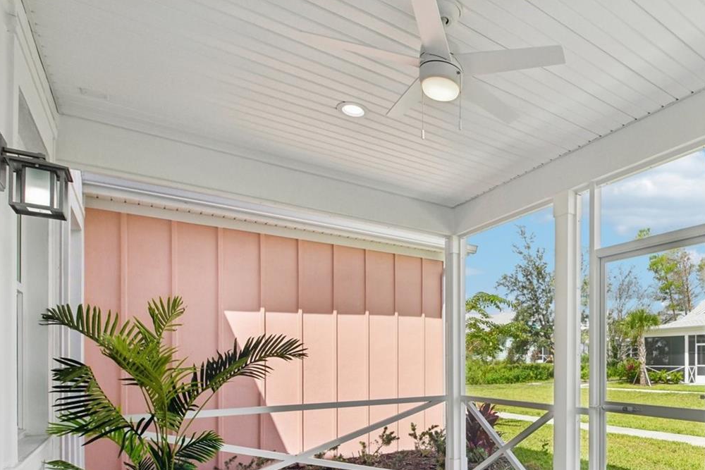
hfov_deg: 68.1
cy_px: 369
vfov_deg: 50.3
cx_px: 544
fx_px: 470
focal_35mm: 24
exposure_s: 1/320
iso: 400
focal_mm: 15
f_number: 8
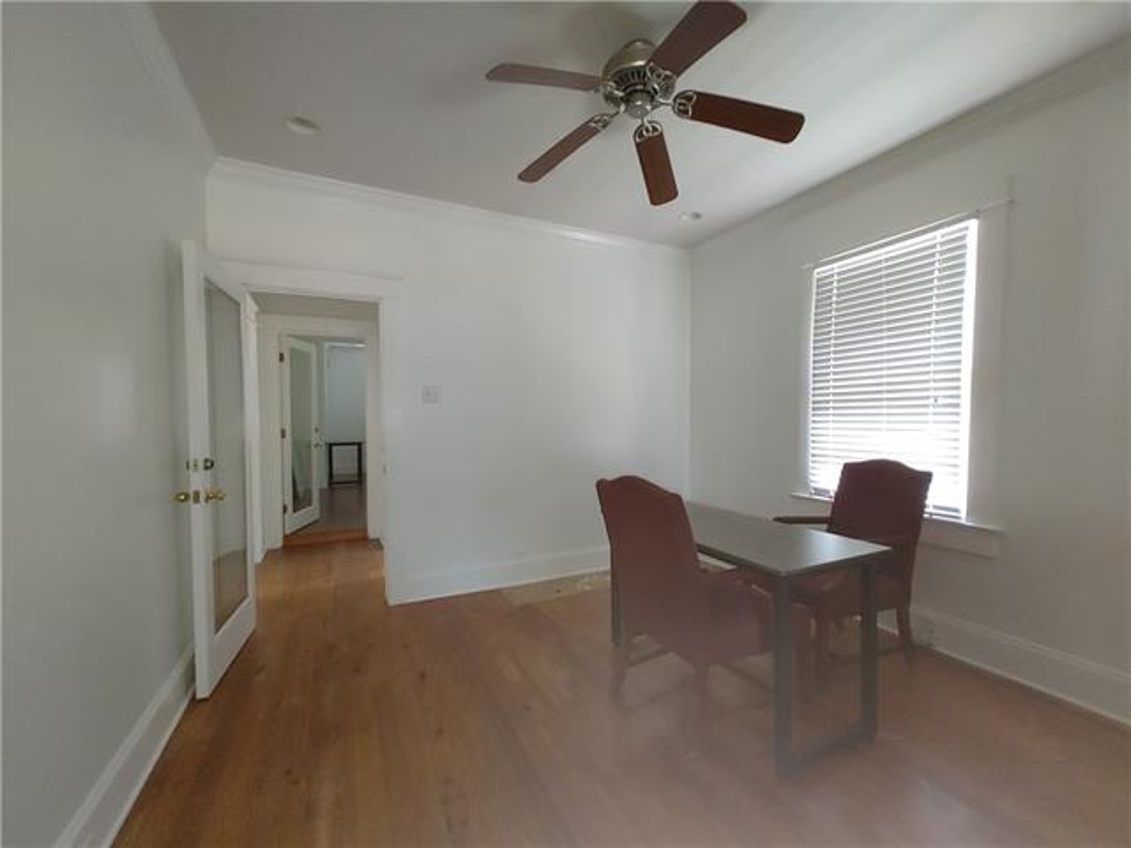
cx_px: 566
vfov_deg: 81.7
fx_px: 490
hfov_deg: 98.2
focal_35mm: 15
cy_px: 424
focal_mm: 1.78
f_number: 1.9
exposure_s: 1/20
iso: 200
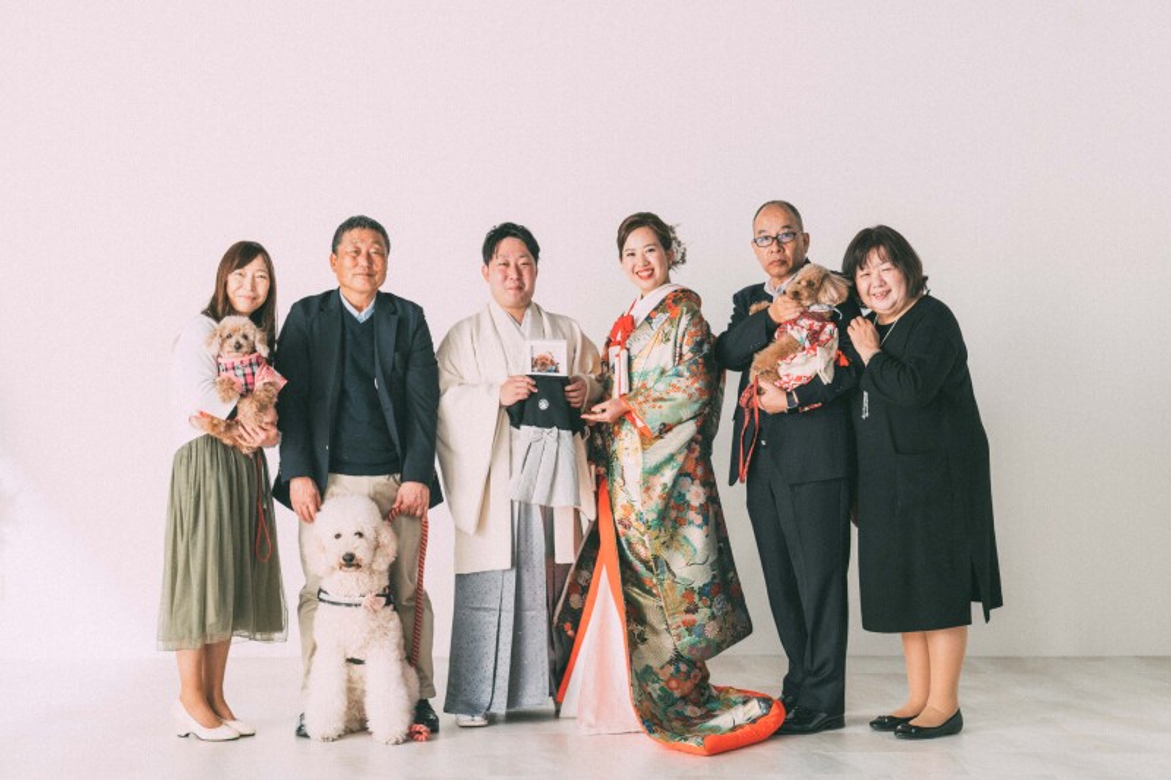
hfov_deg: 36.3
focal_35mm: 55
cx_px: 586
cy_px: 390
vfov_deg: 24.6
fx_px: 1789
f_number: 4.5
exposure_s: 1/100
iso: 1000
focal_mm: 55
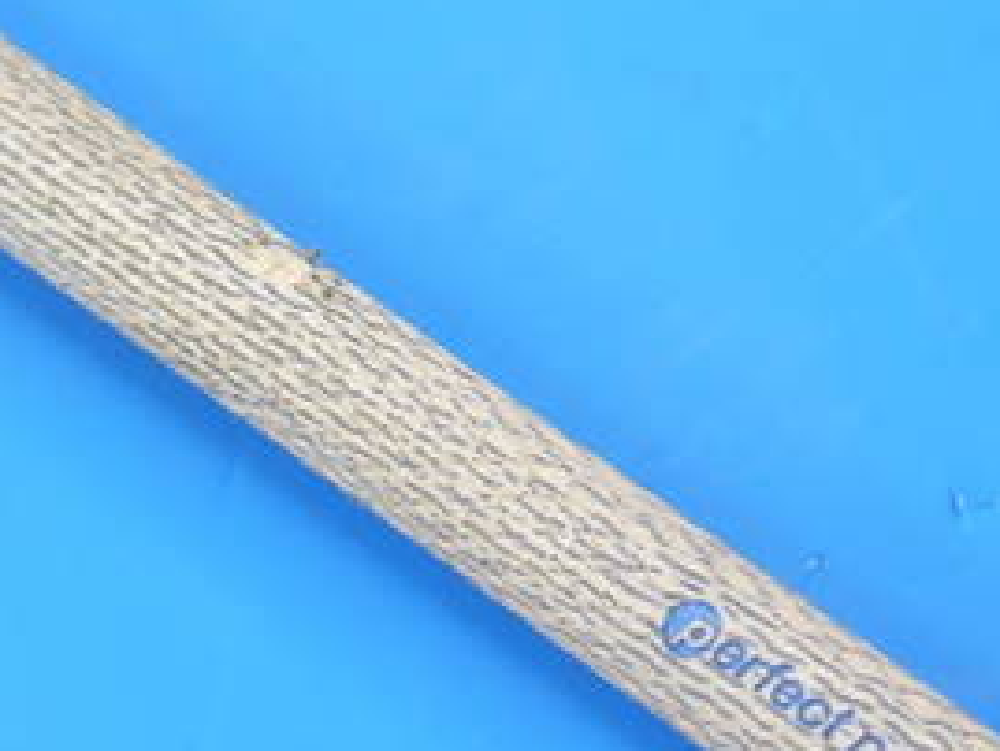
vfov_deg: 13.0
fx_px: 3295
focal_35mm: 114
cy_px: 457
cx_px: 294
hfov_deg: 17.2
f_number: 4.5
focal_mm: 24
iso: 200
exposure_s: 1/60
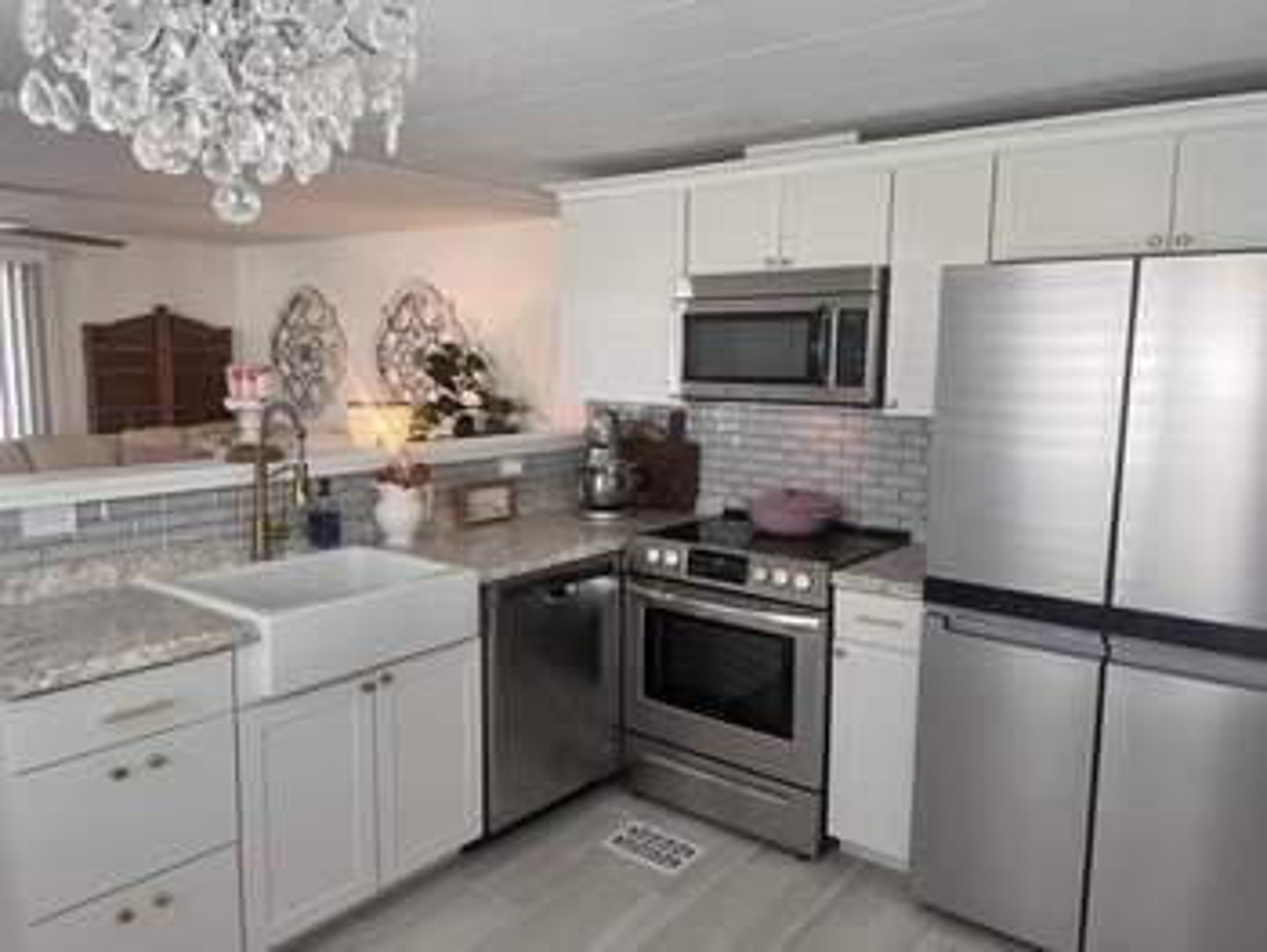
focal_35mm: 26
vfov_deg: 53.1
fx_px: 952
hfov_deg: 67.3
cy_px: 476
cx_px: 634
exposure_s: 1/60
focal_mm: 5.7
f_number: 1.5
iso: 100
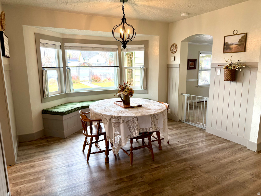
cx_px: 130
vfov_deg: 56.8
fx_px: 181
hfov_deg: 71.6
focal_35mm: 24
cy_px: 98
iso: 200
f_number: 1.78
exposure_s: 1/148
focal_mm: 6.76
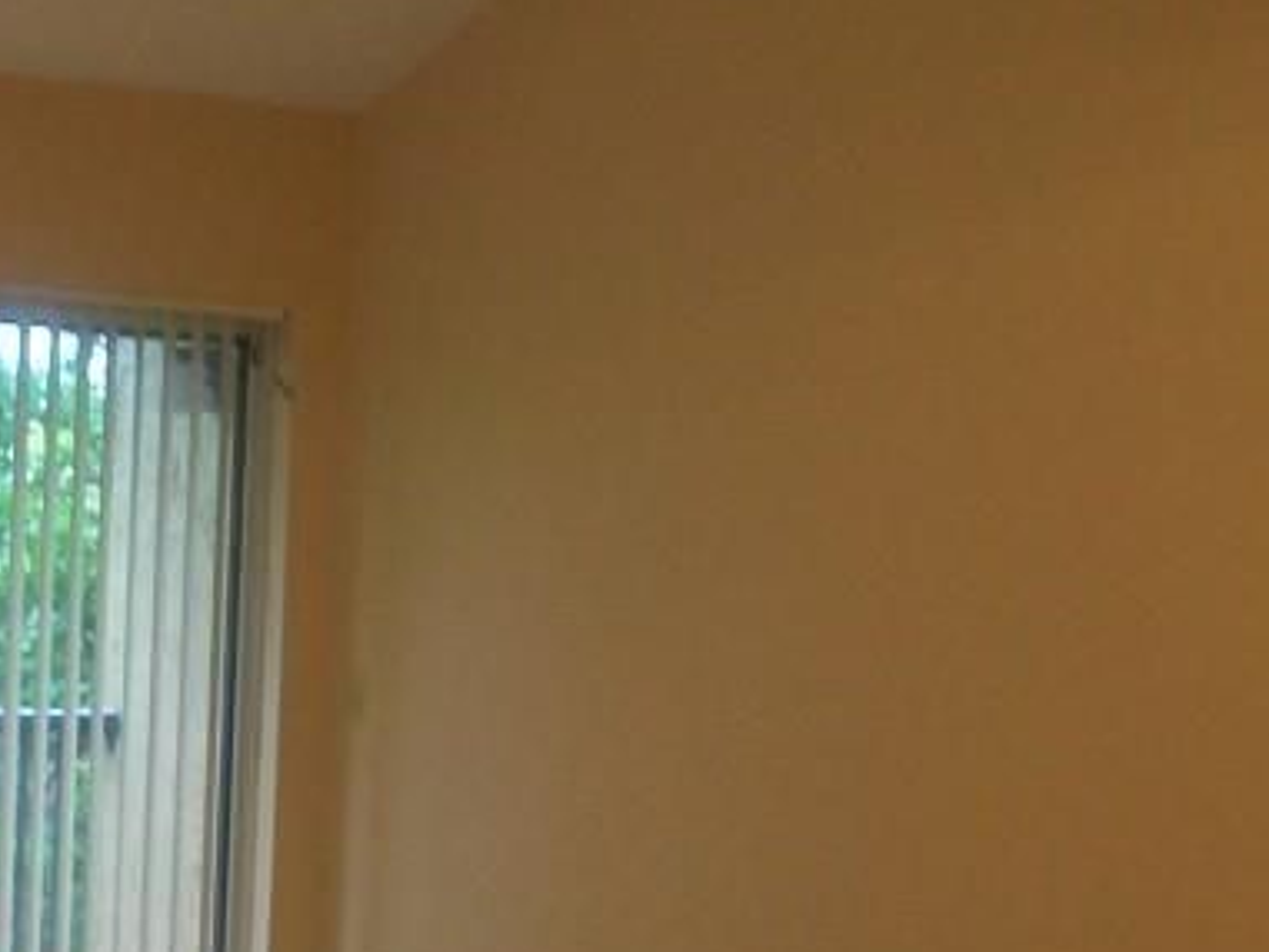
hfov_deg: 21.8
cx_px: -37
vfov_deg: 17.0
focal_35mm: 86
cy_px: 786
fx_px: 3154
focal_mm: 5.7
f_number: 2.8
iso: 160
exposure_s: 1/30
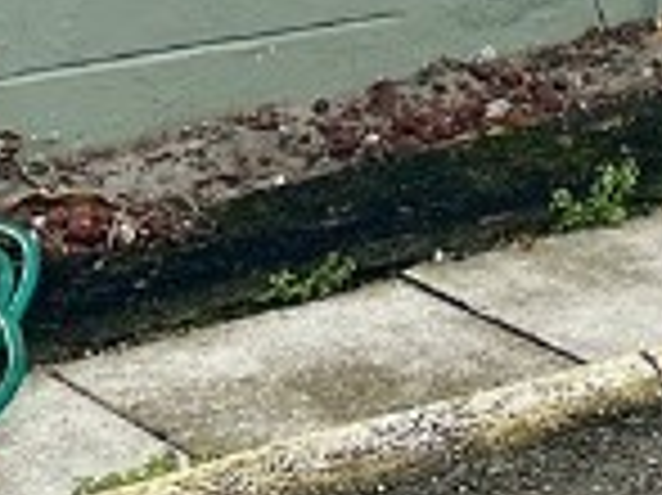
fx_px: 3191
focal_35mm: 167
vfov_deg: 7.6
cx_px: 657
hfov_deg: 11.7
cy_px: -1040
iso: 80
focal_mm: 6.86
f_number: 1.78
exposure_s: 1/5848
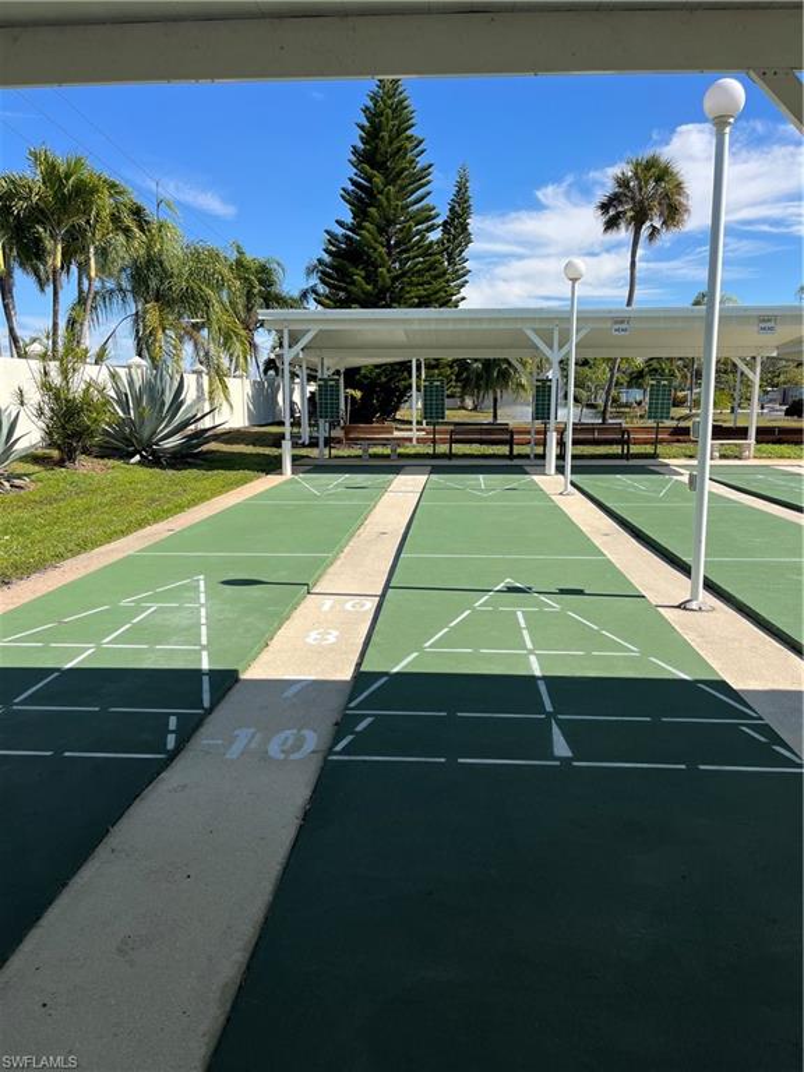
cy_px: 536
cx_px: 402
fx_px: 805
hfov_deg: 53.1
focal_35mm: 26
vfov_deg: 67.3
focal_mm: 5.1
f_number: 1.6
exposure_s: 1/3049
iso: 50
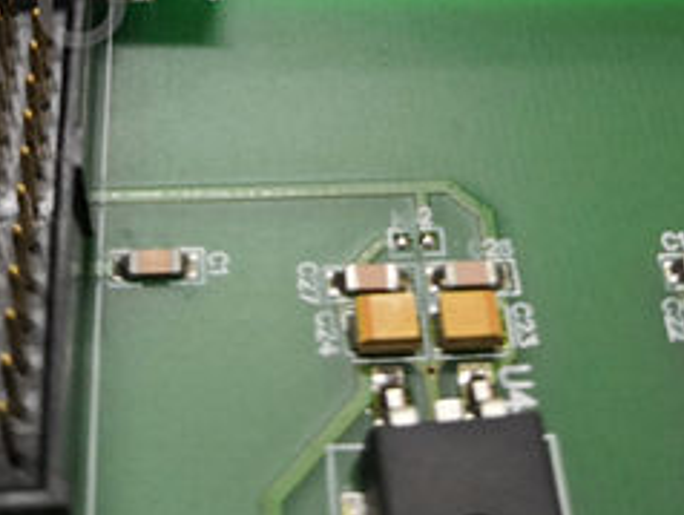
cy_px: -115
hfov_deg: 28.5
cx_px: 331
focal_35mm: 68
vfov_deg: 20.2
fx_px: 1345
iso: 200
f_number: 1.8
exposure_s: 1/50
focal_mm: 3.95
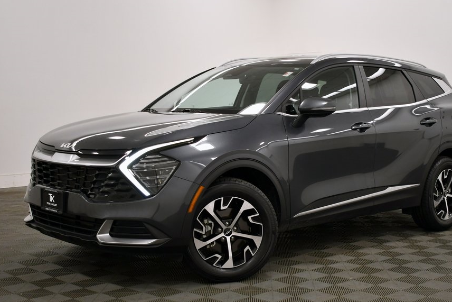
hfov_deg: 36.2
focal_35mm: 55
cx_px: 257
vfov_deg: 24.6
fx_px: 691
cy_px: 167
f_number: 4.2
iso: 640
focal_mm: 31
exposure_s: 1/250
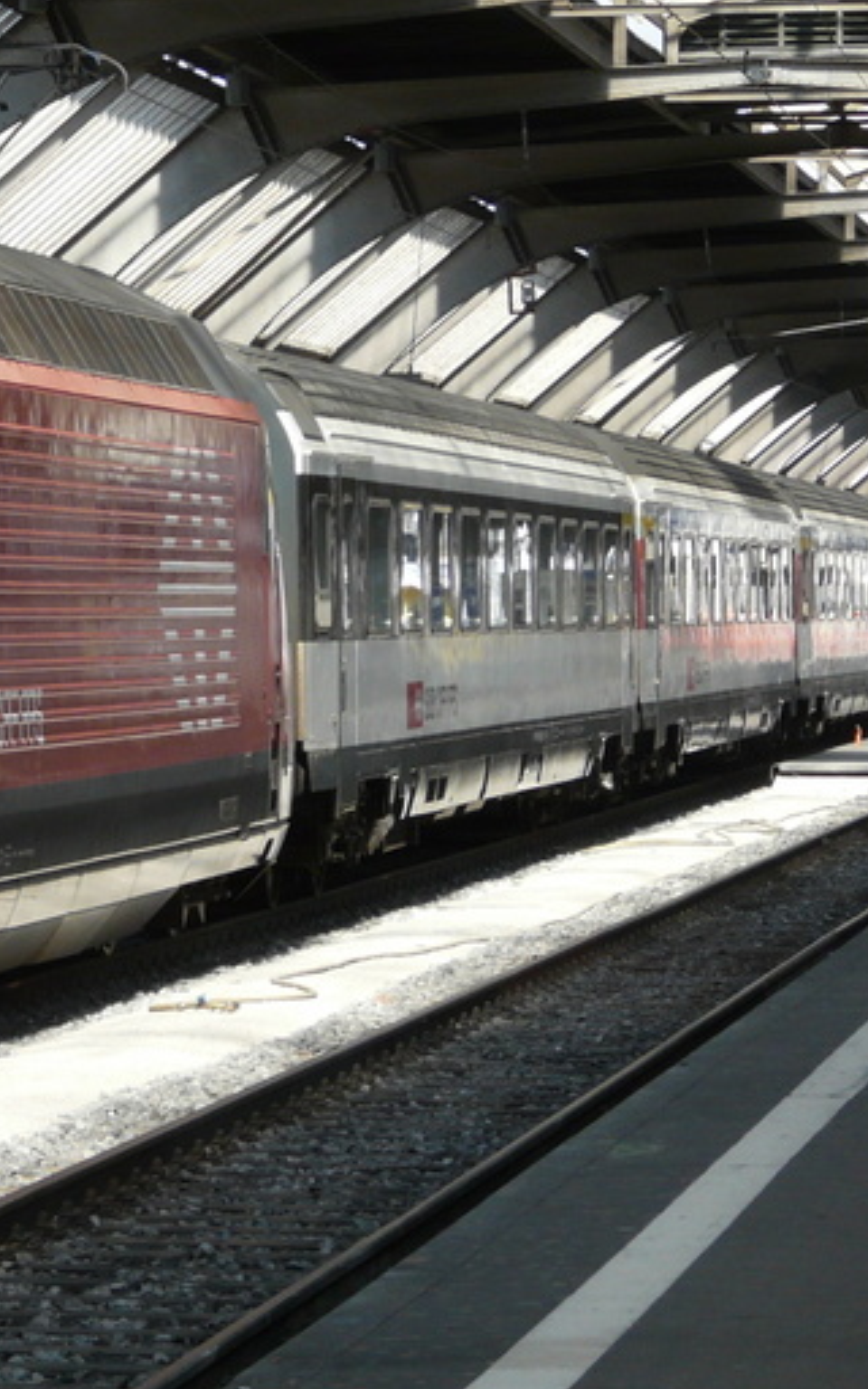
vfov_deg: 10.0
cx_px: -231
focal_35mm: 209
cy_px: 659
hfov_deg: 6.2
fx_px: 7911
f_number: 4
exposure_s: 1/125
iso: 100
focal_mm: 16.6
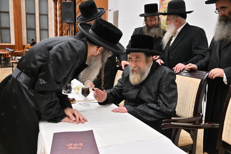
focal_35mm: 35
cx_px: 116
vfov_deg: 37.9
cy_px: 77
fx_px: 225
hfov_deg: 54.4
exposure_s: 1/200
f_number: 4
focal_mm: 35
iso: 800
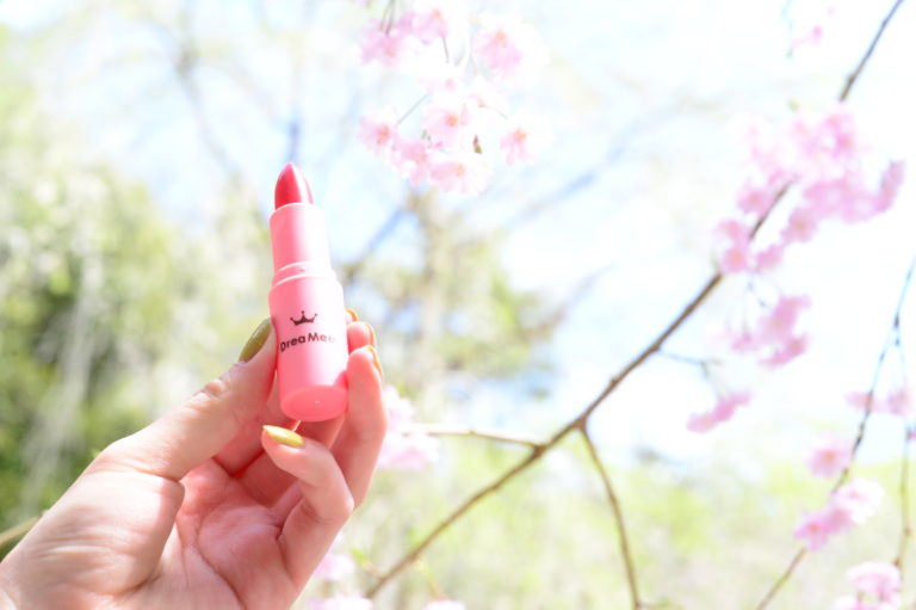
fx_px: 1271
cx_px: 458
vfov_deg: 27.0
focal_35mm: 50
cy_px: 305
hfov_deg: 39.6
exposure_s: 1/60
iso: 200
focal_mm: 50
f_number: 8
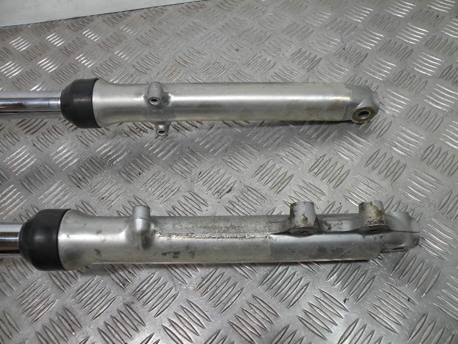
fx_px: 357
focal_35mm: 27
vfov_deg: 51.4
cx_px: 229
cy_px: 172
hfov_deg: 65.3
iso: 64
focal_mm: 4.7
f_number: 3.2
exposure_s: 1/84.8
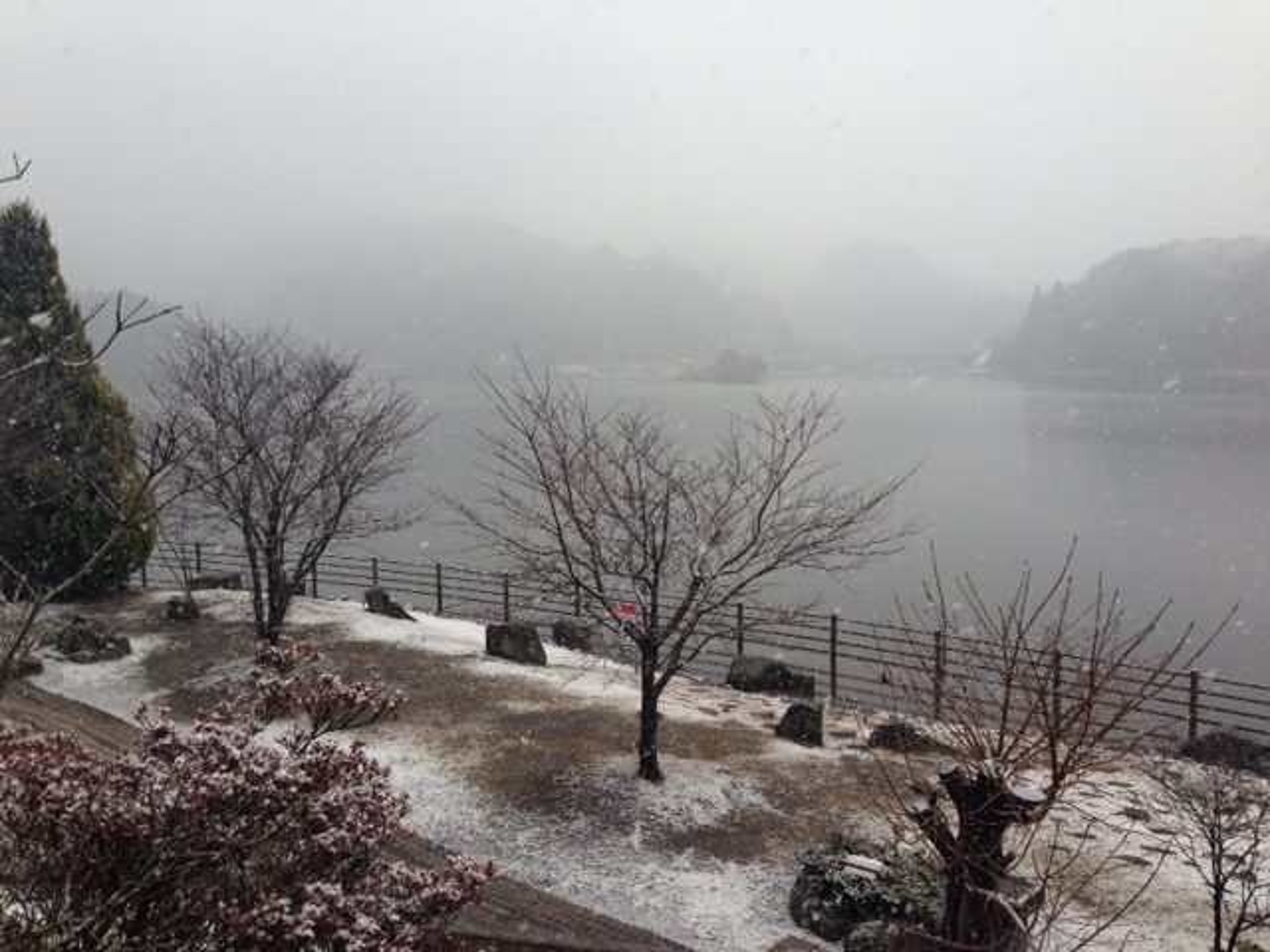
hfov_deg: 55.4
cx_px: 635
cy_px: 476
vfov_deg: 42.9
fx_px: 1211
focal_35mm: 33
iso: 50
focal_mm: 4.13
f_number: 2.4
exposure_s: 1/299
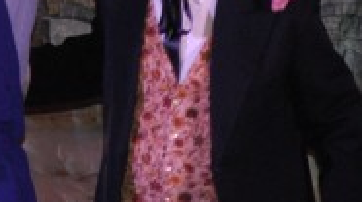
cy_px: -160
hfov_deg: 3.8
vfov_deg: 2.1
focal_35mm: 570
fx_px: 5462
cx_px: -183
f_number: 4.8
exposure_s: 1/60
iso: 800
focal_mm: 105
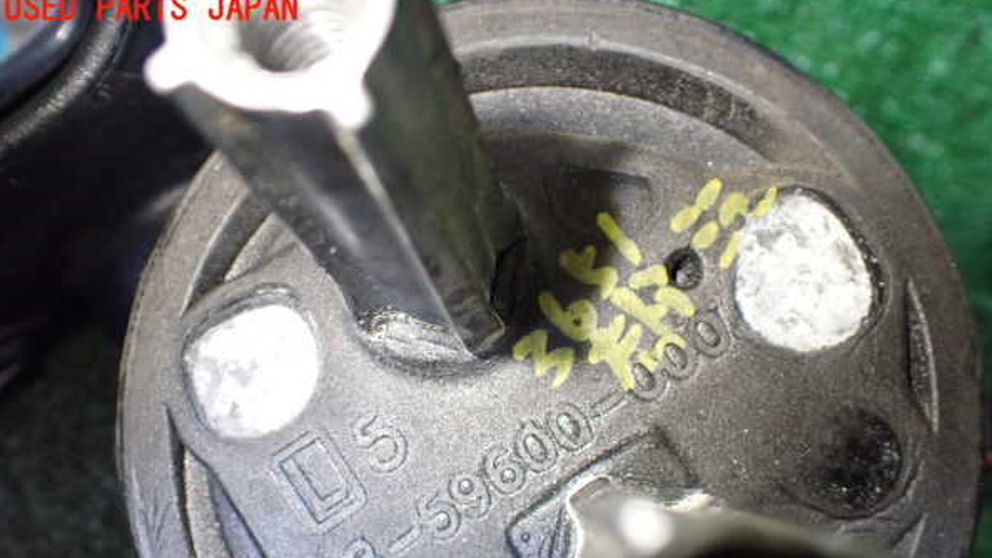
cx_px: 496
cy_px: 364
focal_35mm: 33
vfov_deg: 35.3
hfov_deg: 59.5
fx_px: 868
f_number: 2.3
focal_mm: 5.4
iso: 800
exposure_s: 1/125
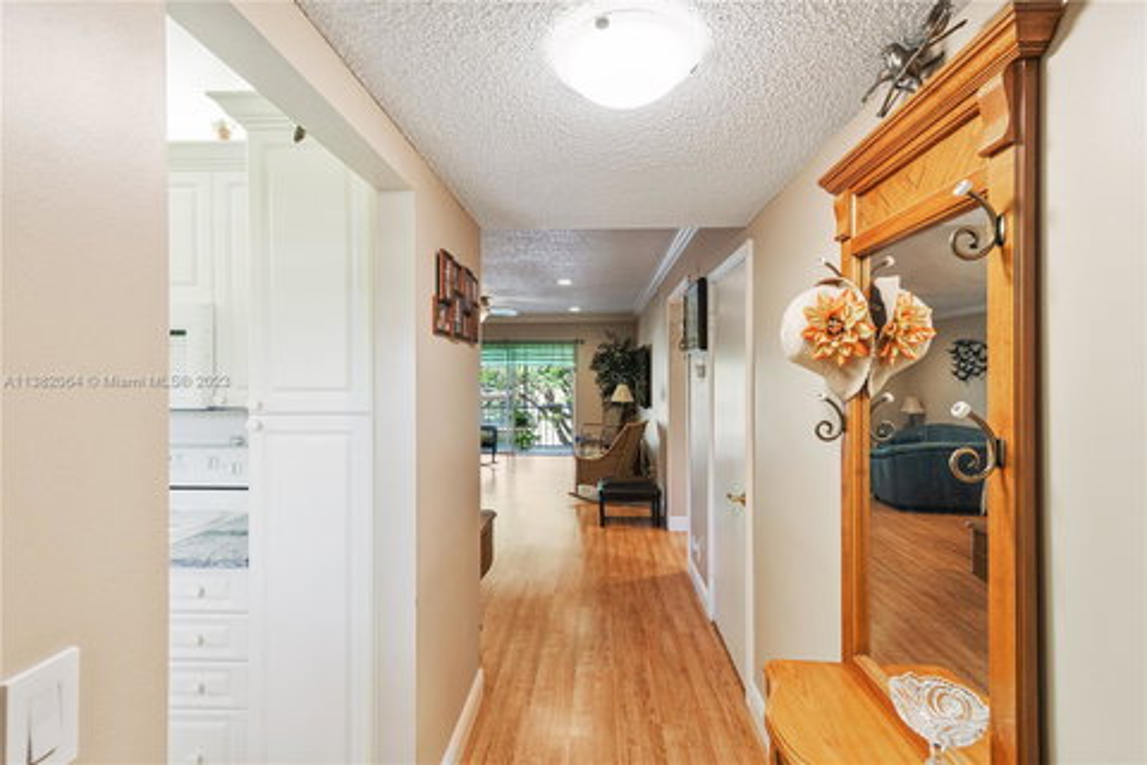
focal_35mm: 16
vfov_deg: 73.7
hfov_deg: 96.7
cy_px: 382
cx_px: 574
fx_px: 510
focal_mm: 16
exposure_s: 1/15
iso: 640
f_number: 7.1
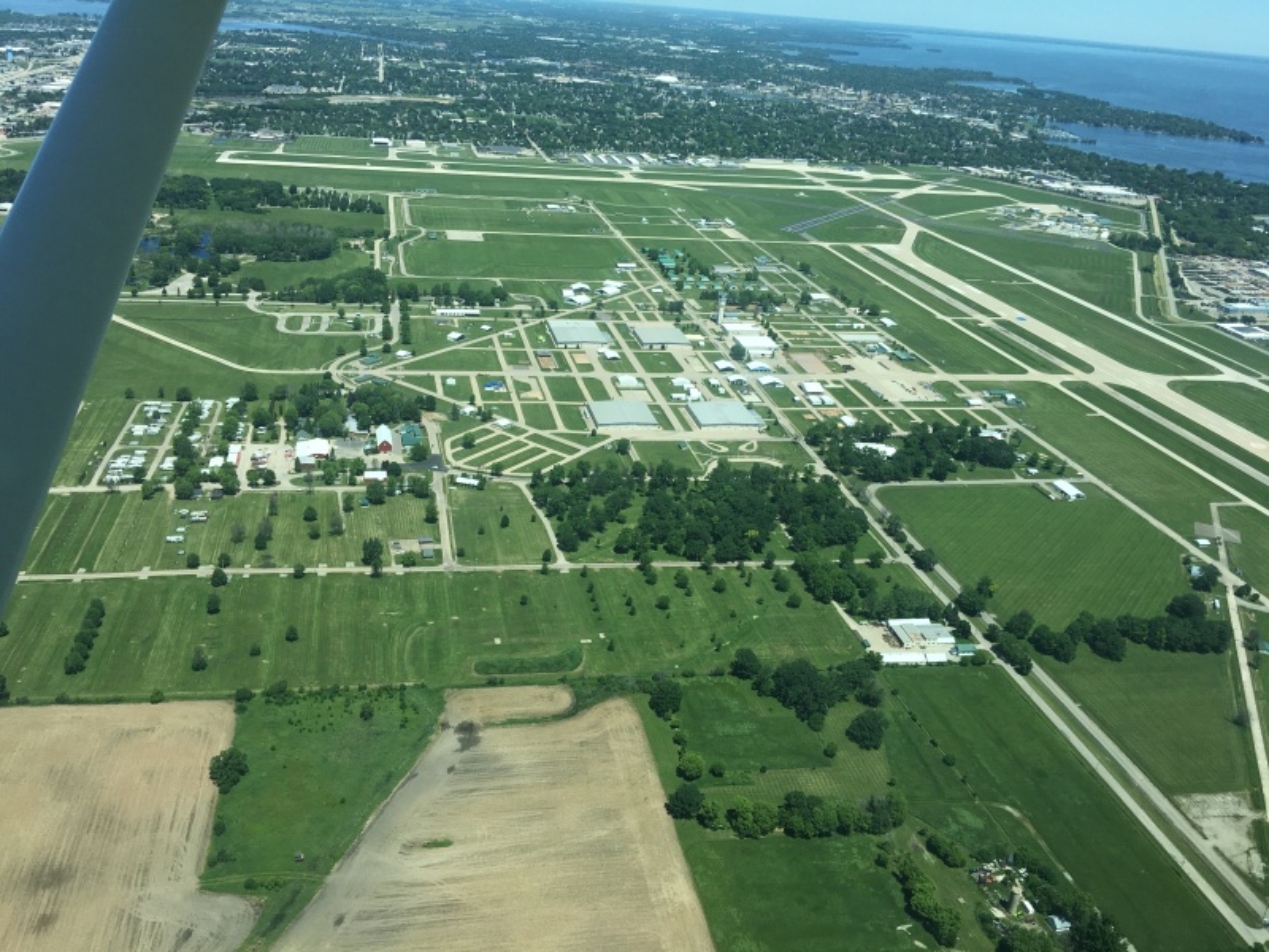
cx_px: 634
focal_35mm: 29
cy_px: 476
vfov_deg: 48.2
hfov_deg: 61.7
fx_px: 1063
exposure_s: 1/1399
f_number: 2.2
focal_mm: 4.15
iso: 25
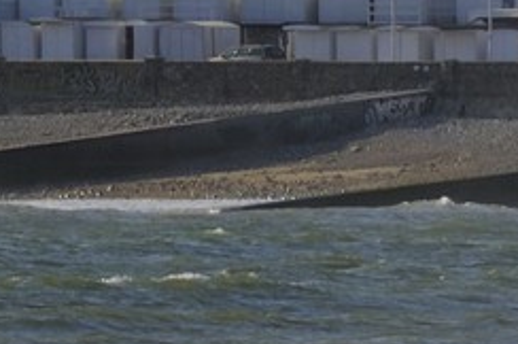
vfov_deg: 1.0
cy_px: -195
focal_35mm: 1312
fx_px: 18853
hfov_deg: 1.6
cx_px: -1098
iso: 200
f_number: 11
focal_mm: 200
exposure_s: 1/250
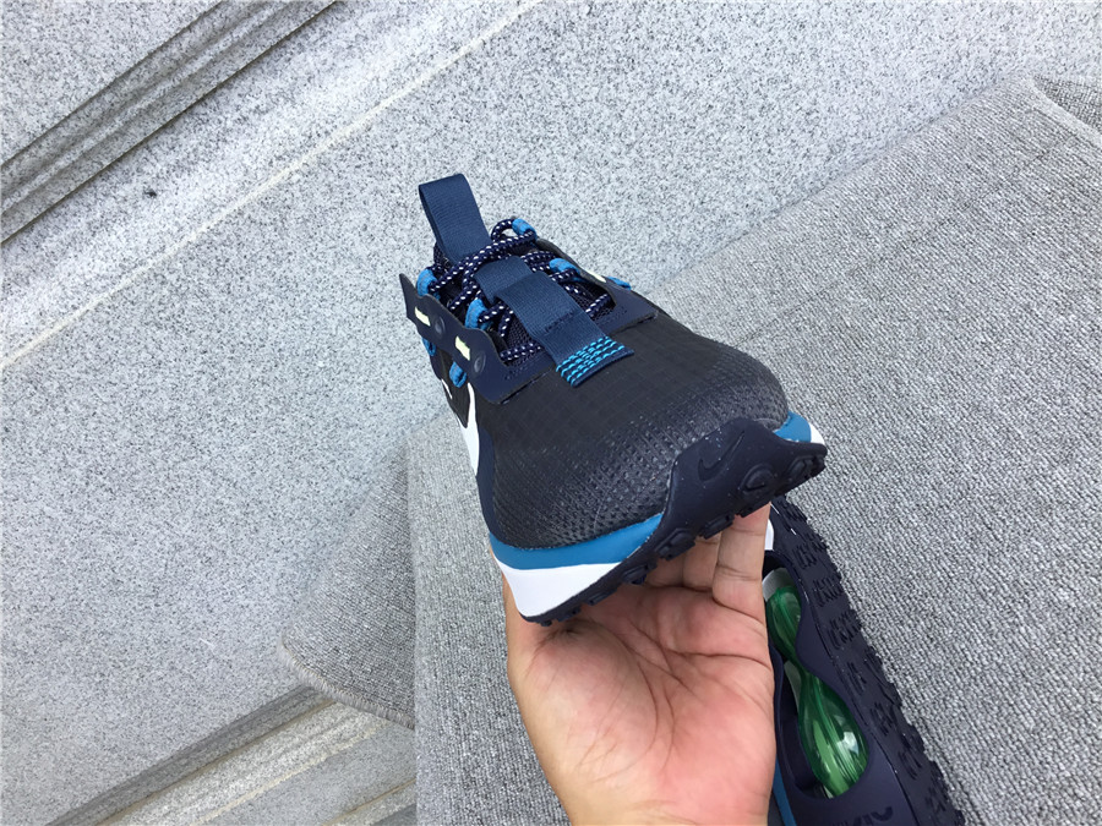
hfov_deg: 58.4
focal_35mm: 31
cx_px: 551
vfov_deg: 45.4
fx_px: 987
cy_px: 413
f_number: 2.4
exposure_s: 1/172
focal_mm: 3.3
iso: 25
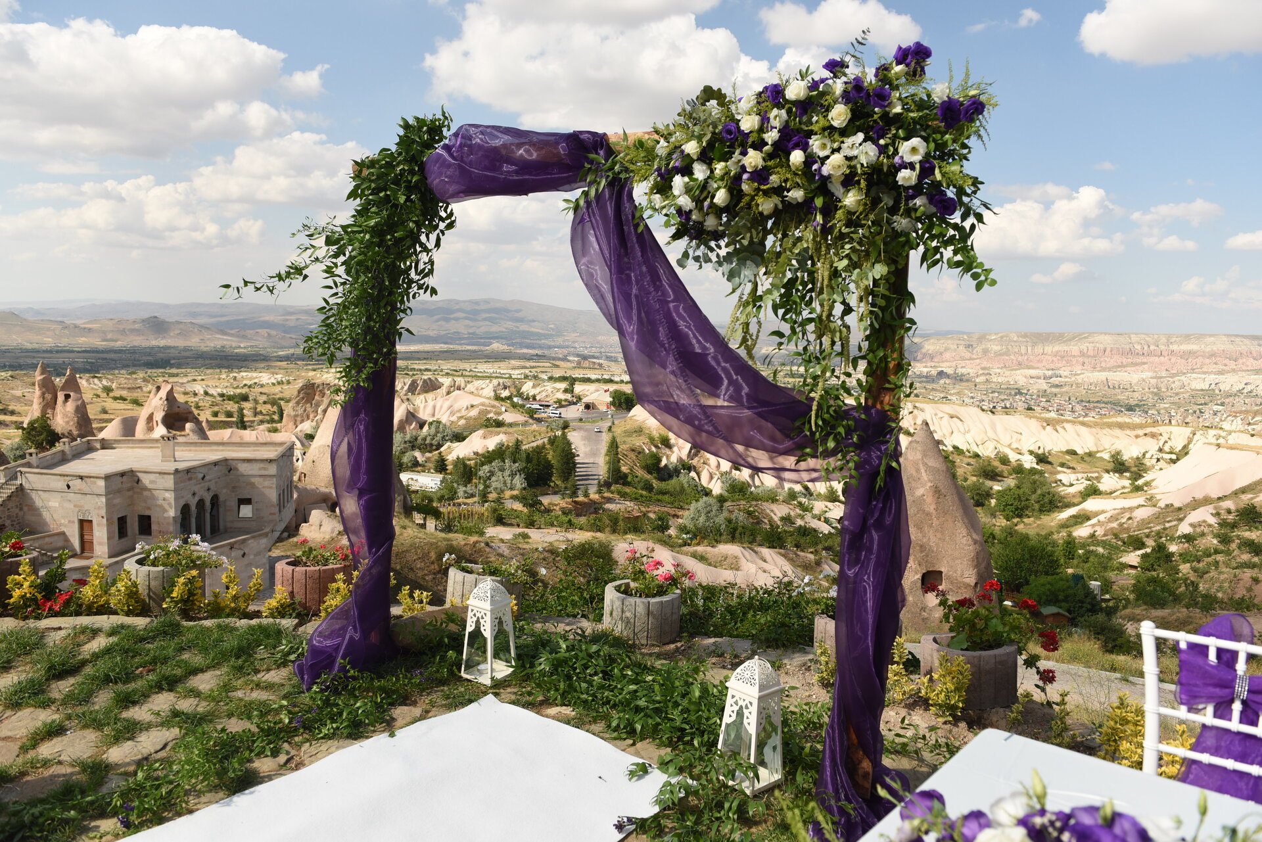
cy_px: 421
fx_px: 841
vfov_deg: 53.2
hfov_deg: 73.7
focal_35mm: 24
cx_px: 631
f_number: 5
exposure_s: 1/2500
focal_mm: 24
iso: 400
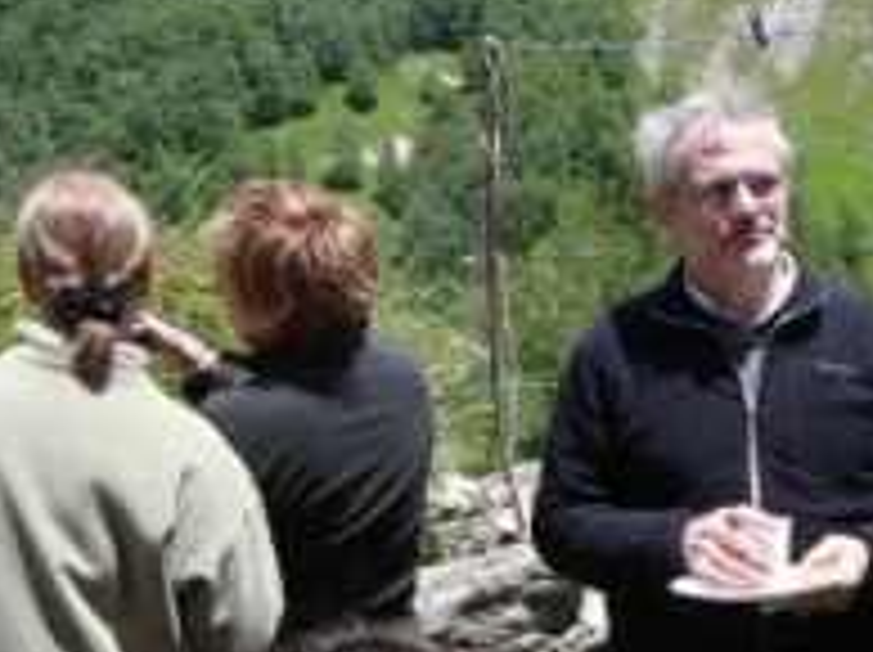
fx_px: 2040
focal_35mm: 81
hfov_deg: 23.4
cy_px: 508
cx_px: 810
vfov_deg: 18.0
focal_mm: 5.2
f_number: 2.8
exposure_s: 1/640
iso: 80
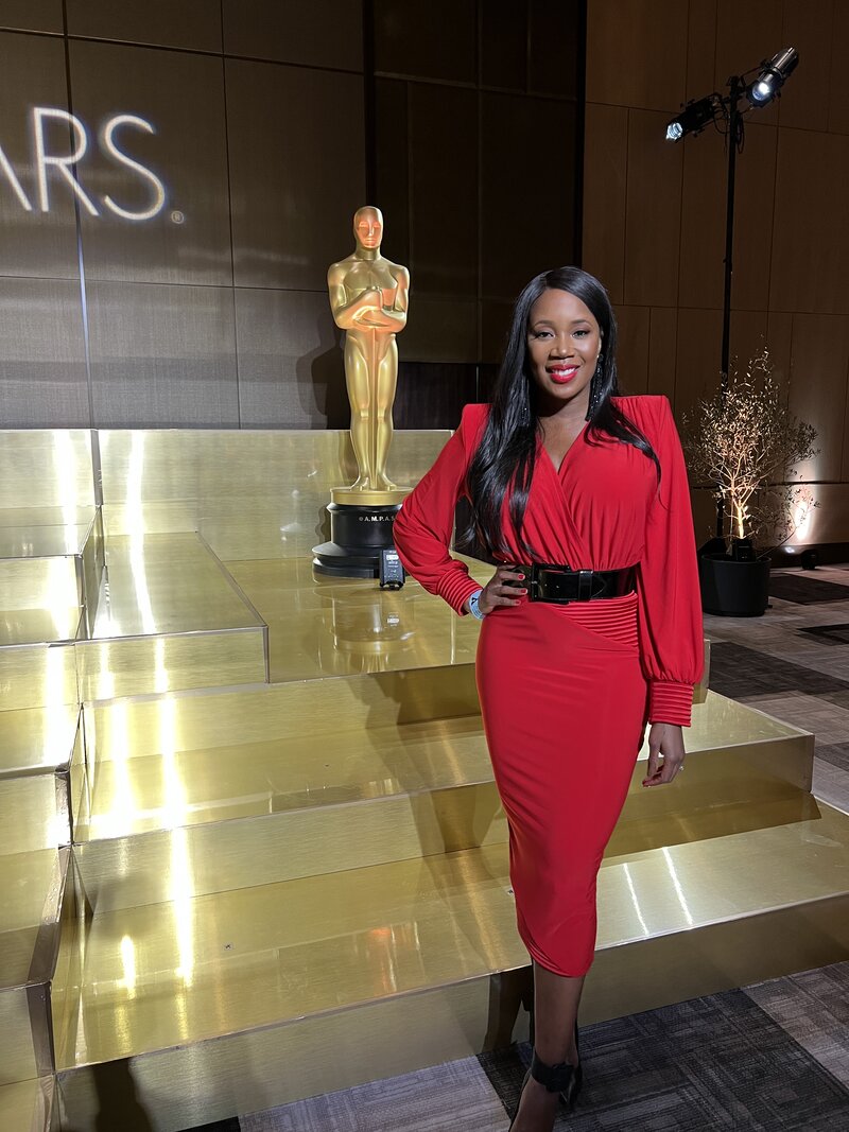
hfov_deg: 53.1
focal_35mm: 26
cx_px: 424
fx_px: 850
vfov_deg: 67.3
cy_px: 566
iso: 160
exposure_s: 1/60
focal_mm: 5.7
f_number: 1.5
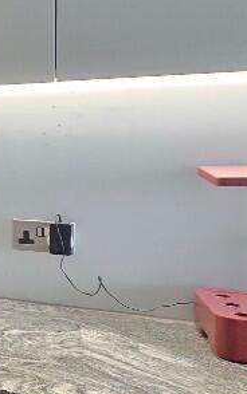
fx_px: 516
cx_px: -319
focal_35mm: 48
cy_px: 147
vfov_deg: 41.5
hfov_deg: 15.9
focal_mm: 2.2
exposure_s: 1/50
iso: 500
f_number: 2.2
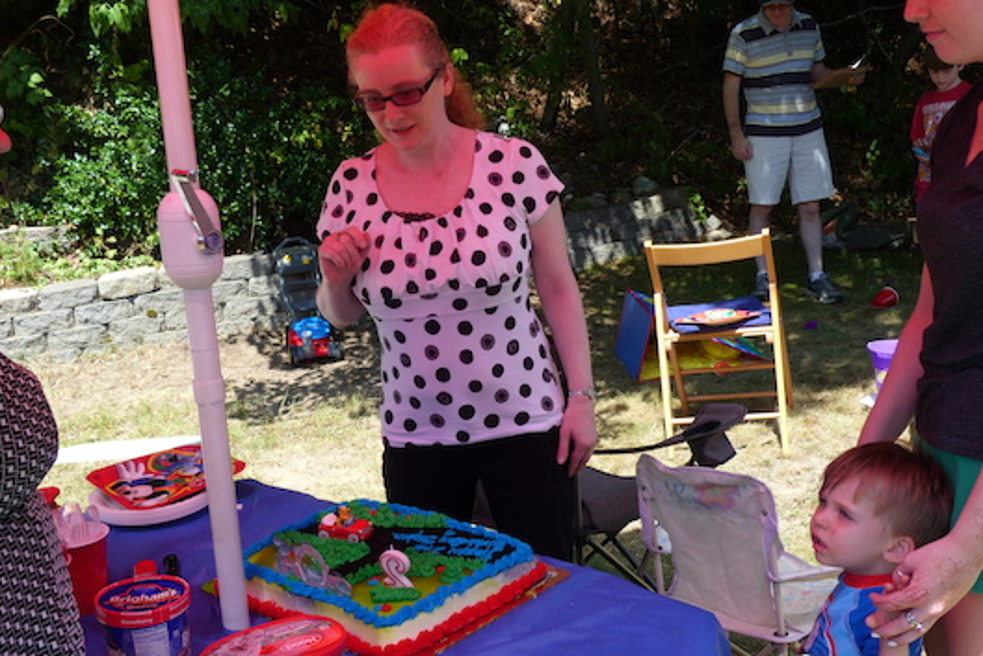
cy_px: 348
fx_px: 1202
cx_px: 490
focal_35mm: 44
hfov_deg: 44.5
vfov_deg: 30.5
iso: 100
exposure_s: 1/100
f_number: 4
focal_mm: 7.6
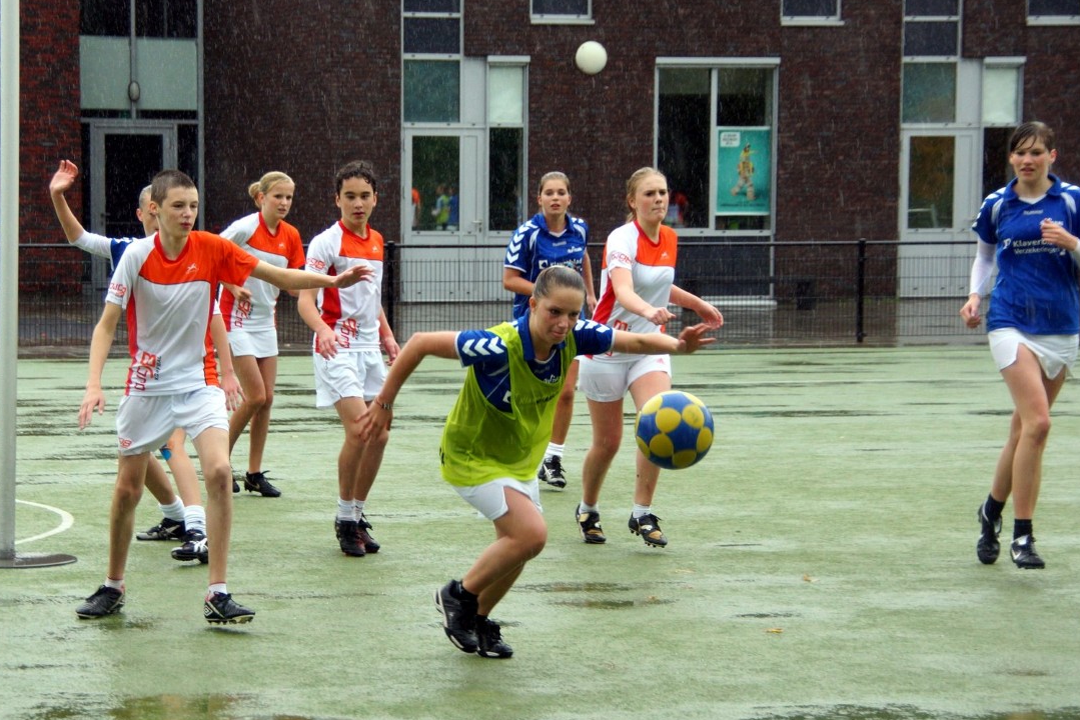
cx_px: 547
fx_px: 2881
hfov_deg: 21.2
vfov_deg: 14.3
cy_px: 340
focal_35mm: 96
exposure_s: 1/250
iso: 320
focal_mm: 60
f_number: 5
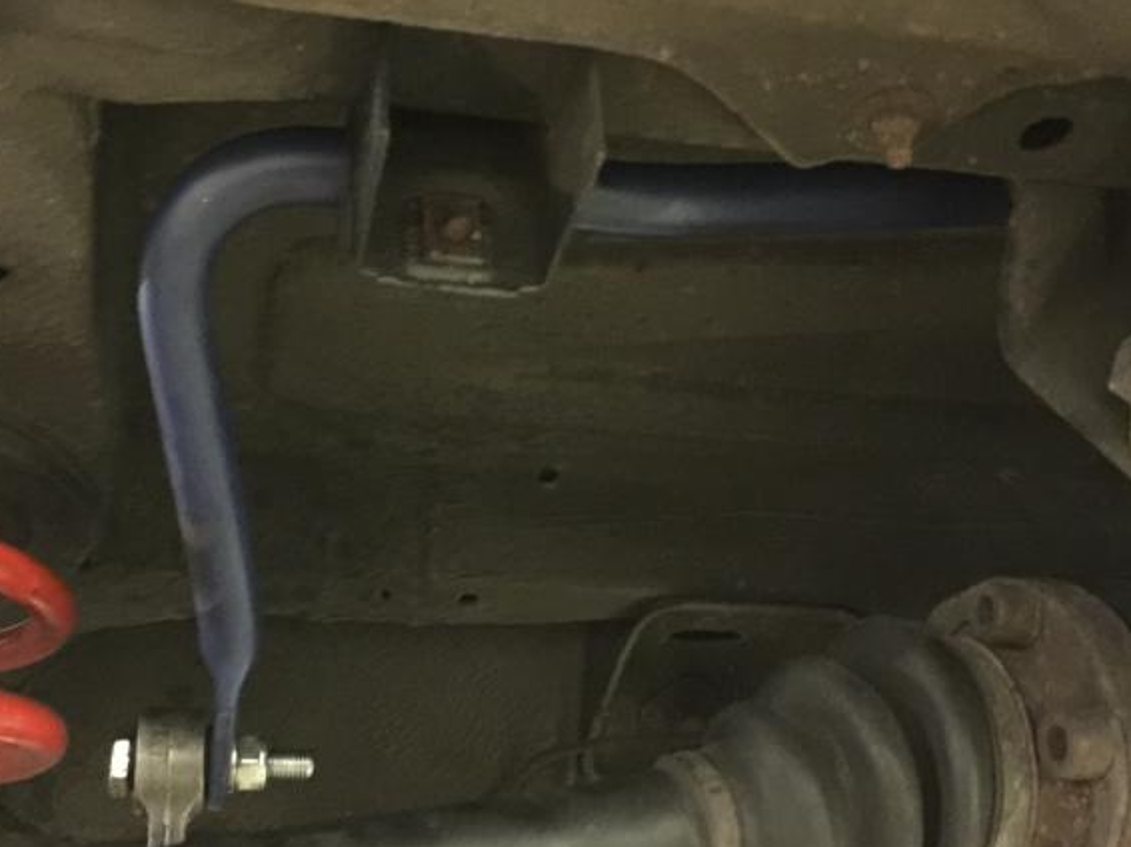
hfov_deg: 45.3
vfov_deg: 35.1
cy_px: 465
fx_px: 1339
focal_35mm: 41
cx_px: 402
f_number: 2.2
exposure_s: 1/4
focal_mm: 4.15
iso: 400
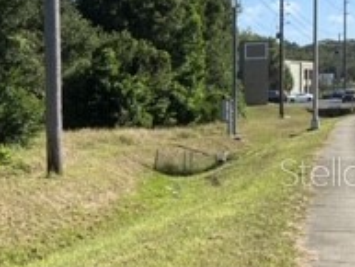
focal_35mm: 86
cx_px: -136
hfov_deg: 20.3
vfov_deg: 17.2
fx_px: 883
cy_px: 171
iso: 32
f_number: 1.8
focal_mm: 4.25
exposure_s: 1/1565
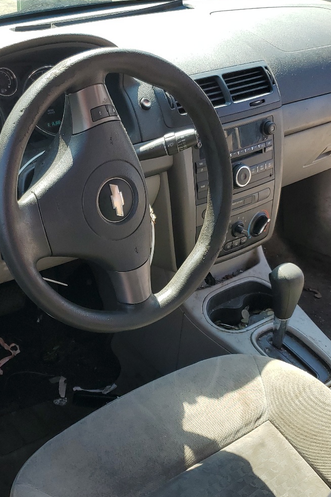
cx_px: 89
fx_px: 606
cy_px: 280
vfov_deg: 44.4
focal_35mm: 44
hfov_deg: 30.1
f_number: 1.5
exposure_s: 1/476
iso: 50
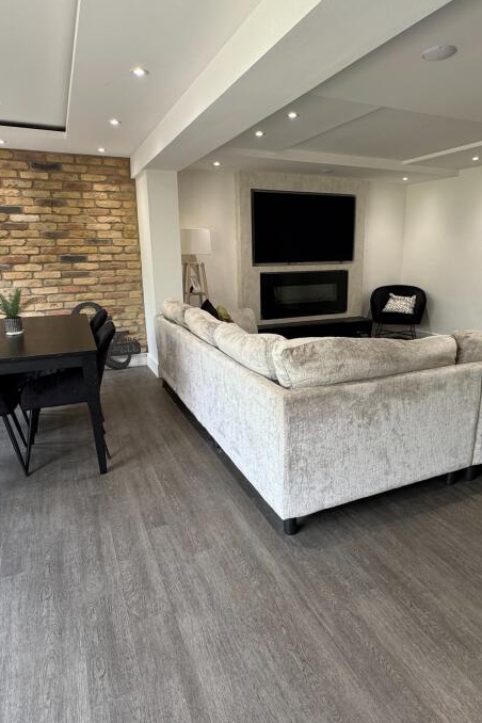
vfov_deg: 78.5
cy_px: 343
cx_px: 267
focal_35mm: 22
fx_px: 442
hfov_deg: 57.1
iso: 160
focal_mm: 2.22
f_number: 2.2
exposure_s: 1/99
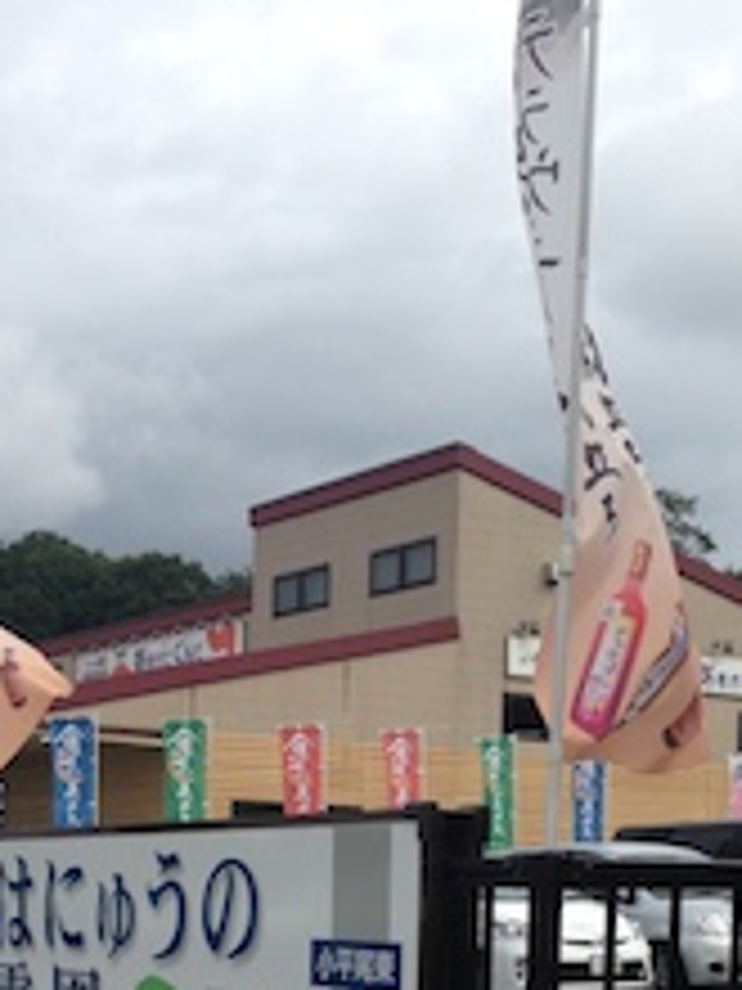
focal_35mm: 72
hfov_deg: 20.4
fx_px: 2058
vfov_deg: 25.4
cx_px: 283
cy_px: 1035
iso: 50
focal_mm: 4.12
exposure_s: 1/903
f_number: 2.4
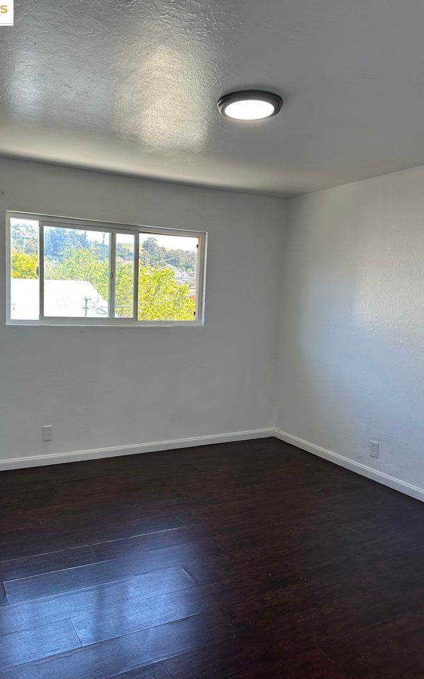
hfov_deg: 47.3
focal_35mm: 26
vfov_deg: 70.4
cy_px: 339
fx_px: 481
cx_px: 172
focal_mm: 6.86
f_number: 1.78
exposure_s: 1/120
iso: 64
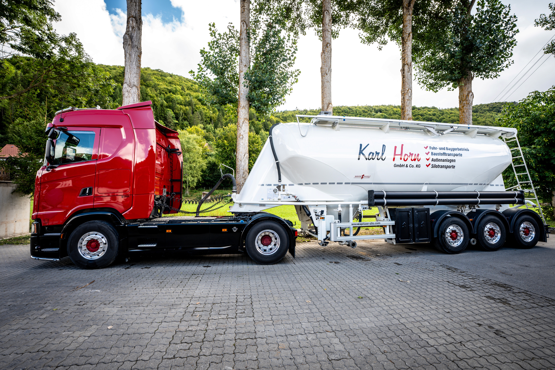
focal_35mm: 14
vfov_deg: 81.2
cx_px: 278
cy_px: 185
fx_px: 216
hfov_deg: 104.3
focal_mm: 14
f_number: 5
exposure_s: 1/100
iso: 125
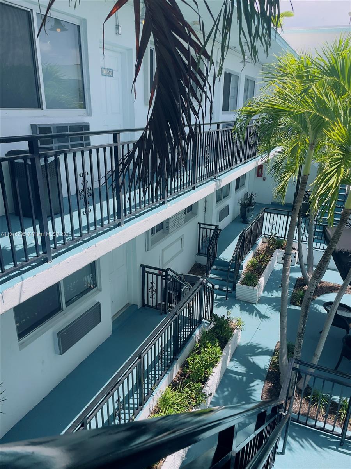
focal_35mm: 26
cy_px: 234
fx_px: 352
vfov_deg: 67.3
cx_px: 176
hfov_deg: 53.1
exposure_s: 1/2506
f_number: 1.6
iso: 32
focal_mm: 4.2
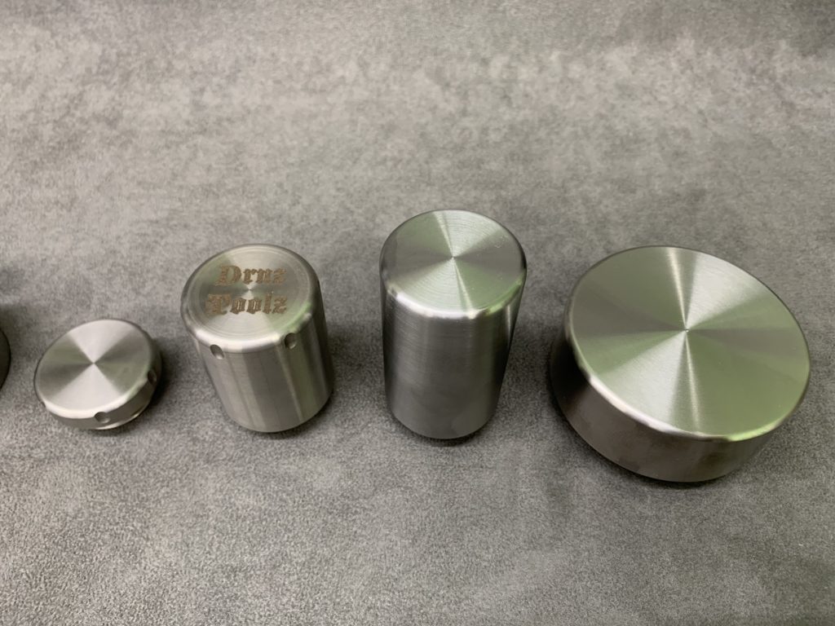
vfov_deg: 53.1
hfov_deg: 67.3
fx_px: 627
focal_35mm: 26
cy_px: 313
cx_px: 418
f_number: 1.8
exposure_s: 1/60
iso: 80
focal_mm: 4.25
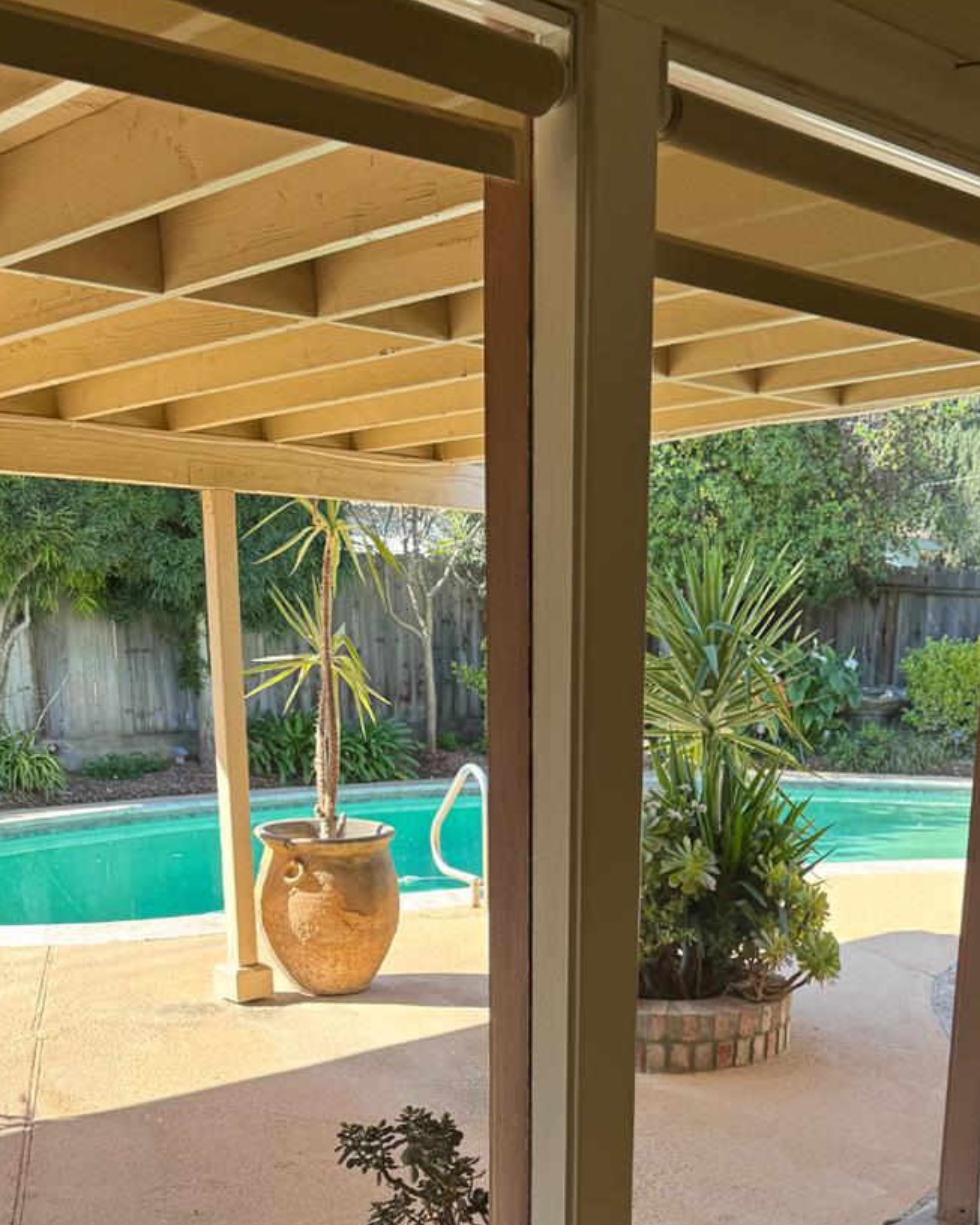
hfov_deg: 34.4
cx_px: 687
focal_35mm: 43
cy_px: 1038
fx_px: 1560
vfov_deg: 40.5
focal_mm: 6.76
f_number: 1.78
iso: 64
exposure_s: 1/259
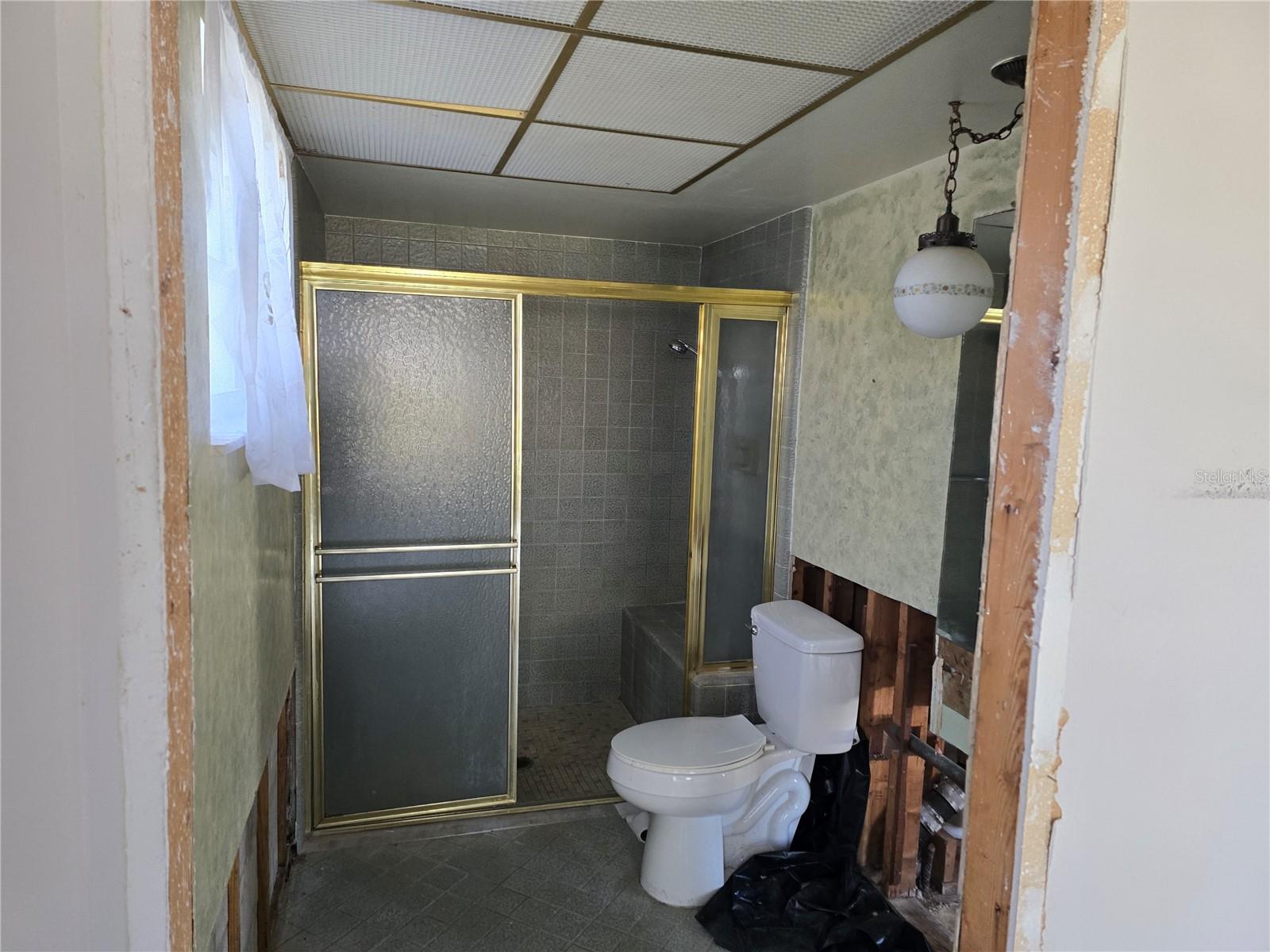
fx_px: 844
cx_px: 635
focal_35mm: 23
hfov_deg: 73.9
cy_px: 476
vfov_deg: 58.9
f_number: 1.7
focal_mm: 6.3
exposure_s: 1/120
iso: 400
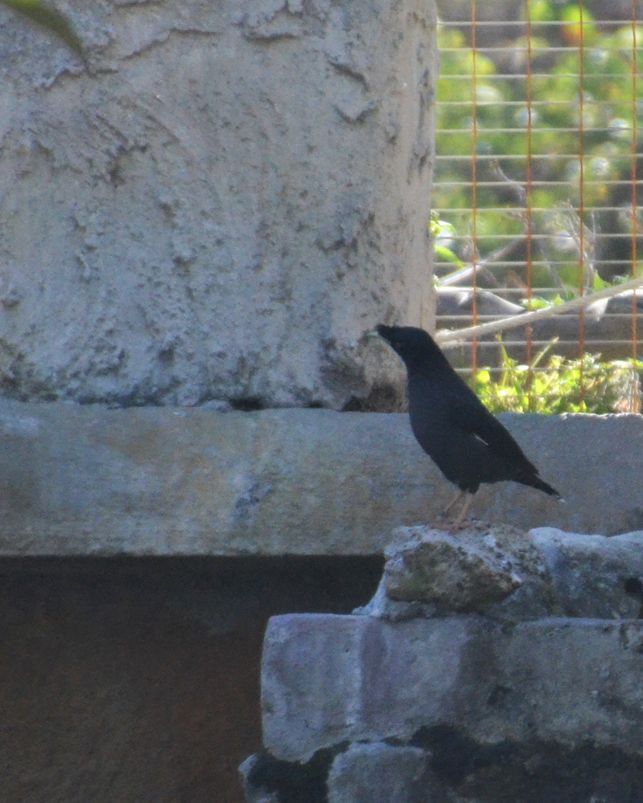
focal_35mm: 789
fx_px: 18772
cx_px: 457
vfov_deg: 2.5
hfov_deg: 2.0
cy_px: 333
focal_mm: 300
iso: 2500
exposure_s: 1/2000
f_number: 6.3
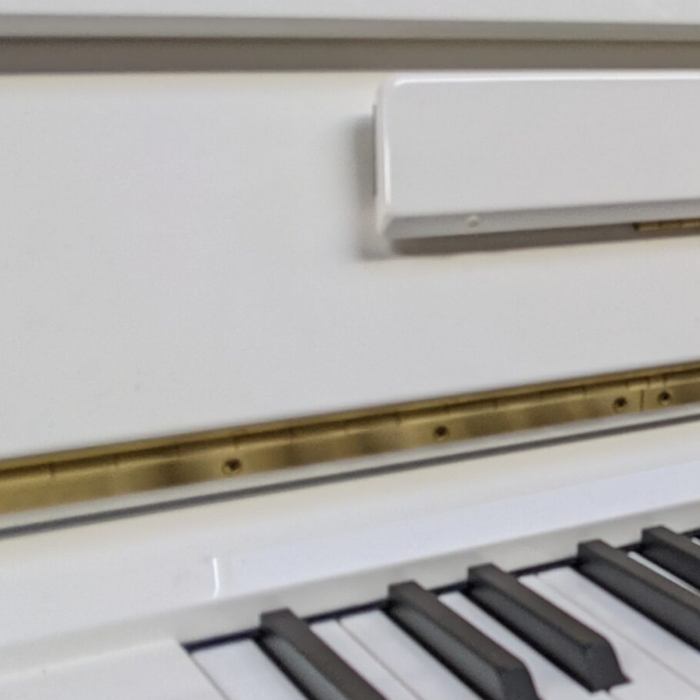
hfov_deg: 23.0
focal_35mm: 67
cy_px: 401
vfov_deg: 25.7
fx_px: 1533
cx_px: 903
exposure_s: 1/24
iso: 84
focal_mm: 4.38
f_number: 1.73
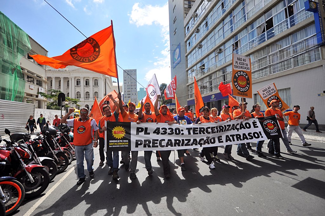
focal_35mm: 15
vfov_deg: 77.2
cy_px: 108
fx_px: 135
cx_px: 162
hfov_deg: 100.5
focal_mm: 10
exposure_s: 1/2000
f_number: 4
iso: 200
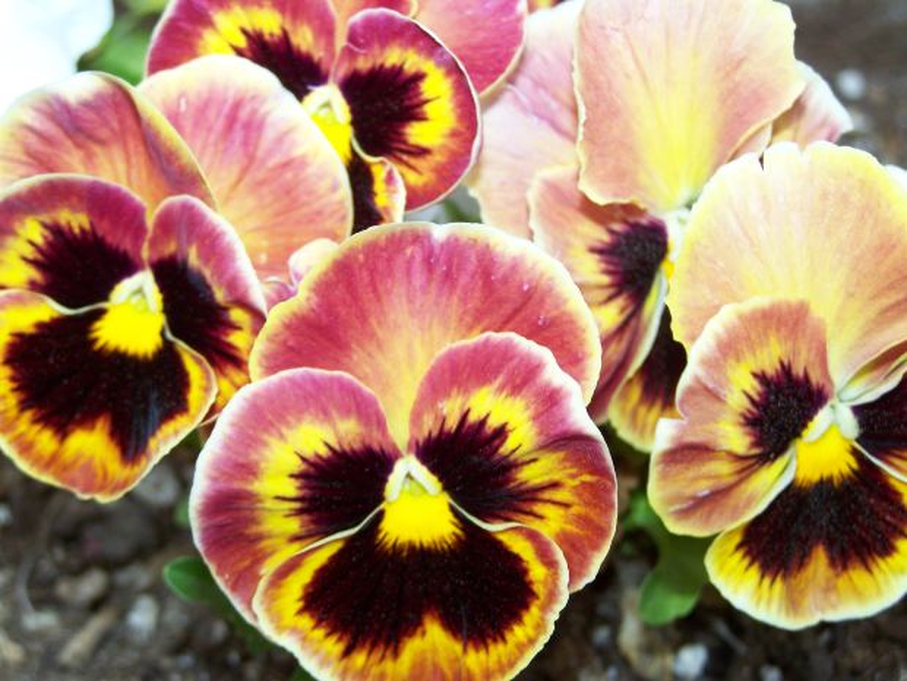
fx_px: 1965
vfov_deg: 19.6
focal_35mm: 75
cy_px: 340
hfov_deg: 26.0
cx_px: 454
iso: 80
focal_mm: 12.4
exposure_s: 1/80
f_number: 3.2
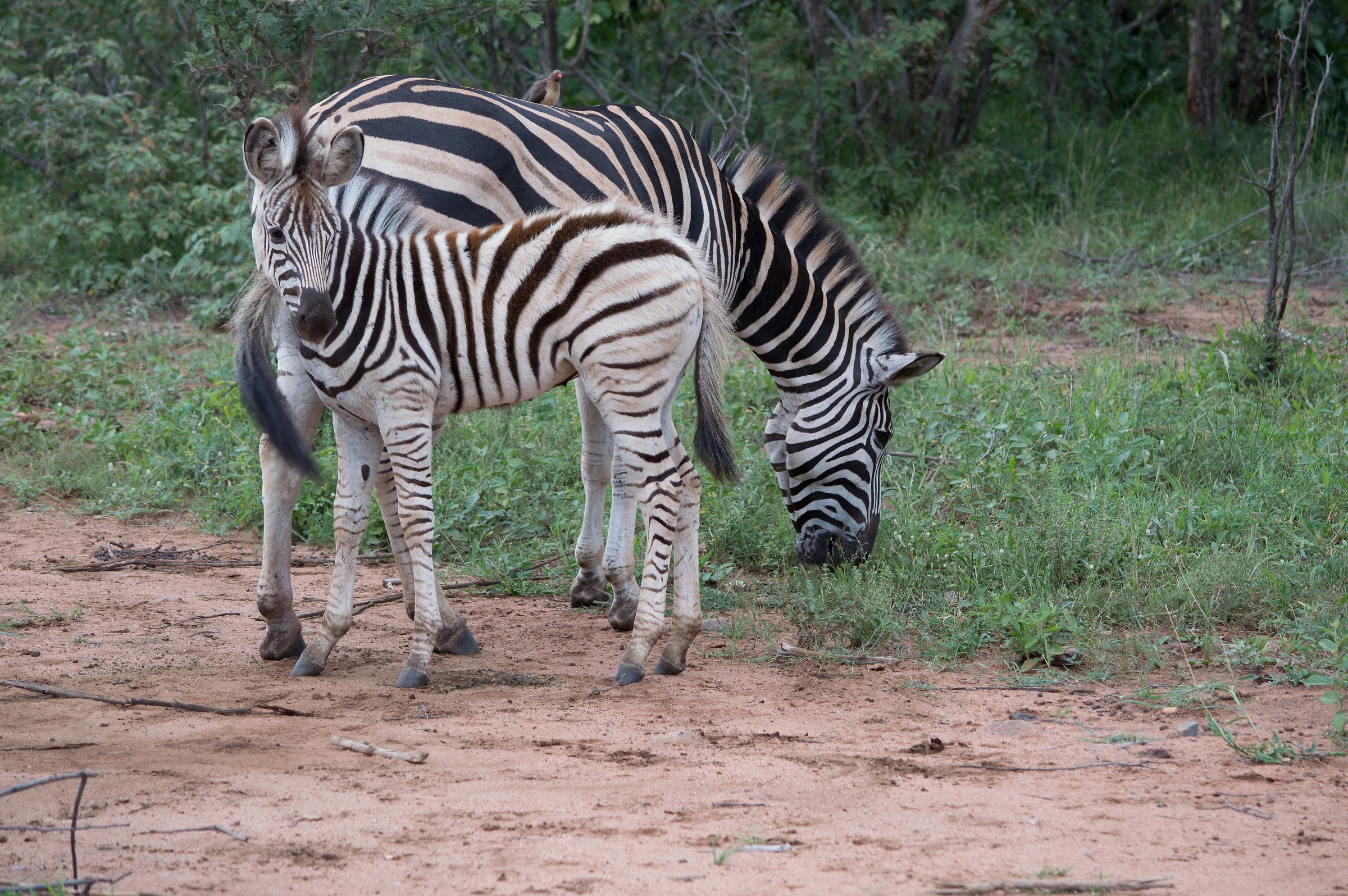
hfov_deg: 14.0
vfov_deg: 9.3
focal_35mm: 147
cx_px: 674
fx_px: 5499
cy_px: 448
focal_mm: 98
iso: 280
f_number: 5.6
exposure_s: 1/125
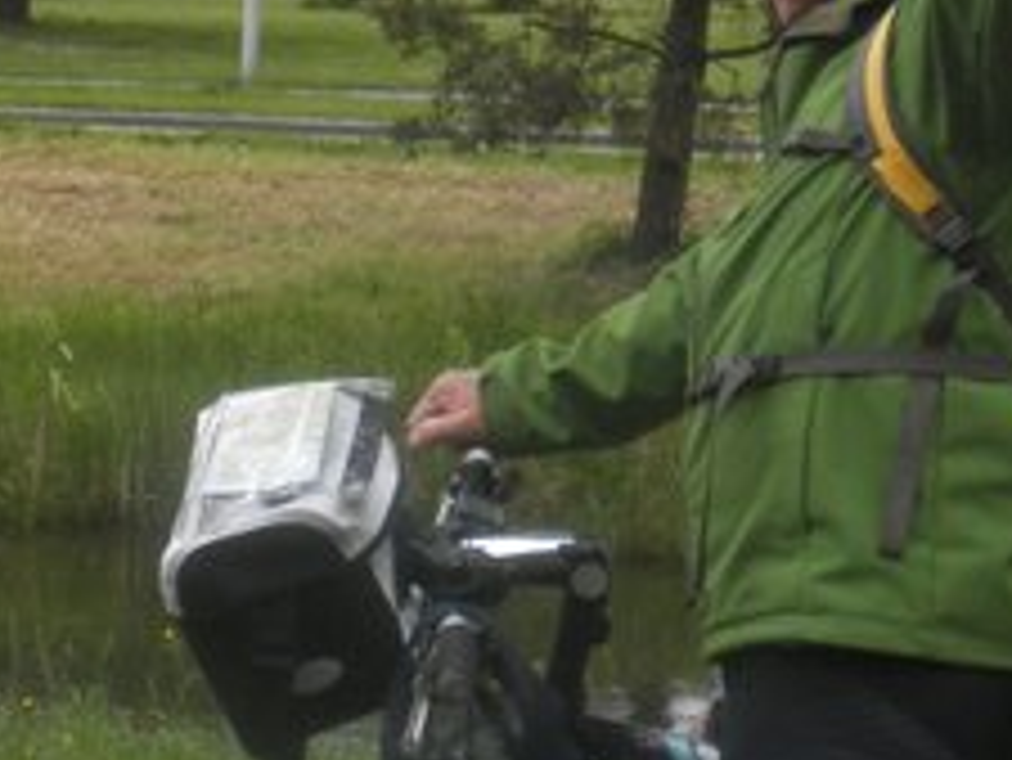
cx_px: 900
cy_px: 553
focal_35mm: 210
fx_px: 6143
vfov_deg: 7.1
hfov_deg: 9.4
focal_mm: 10.4
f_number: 4.5
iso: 100
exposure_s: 1/100
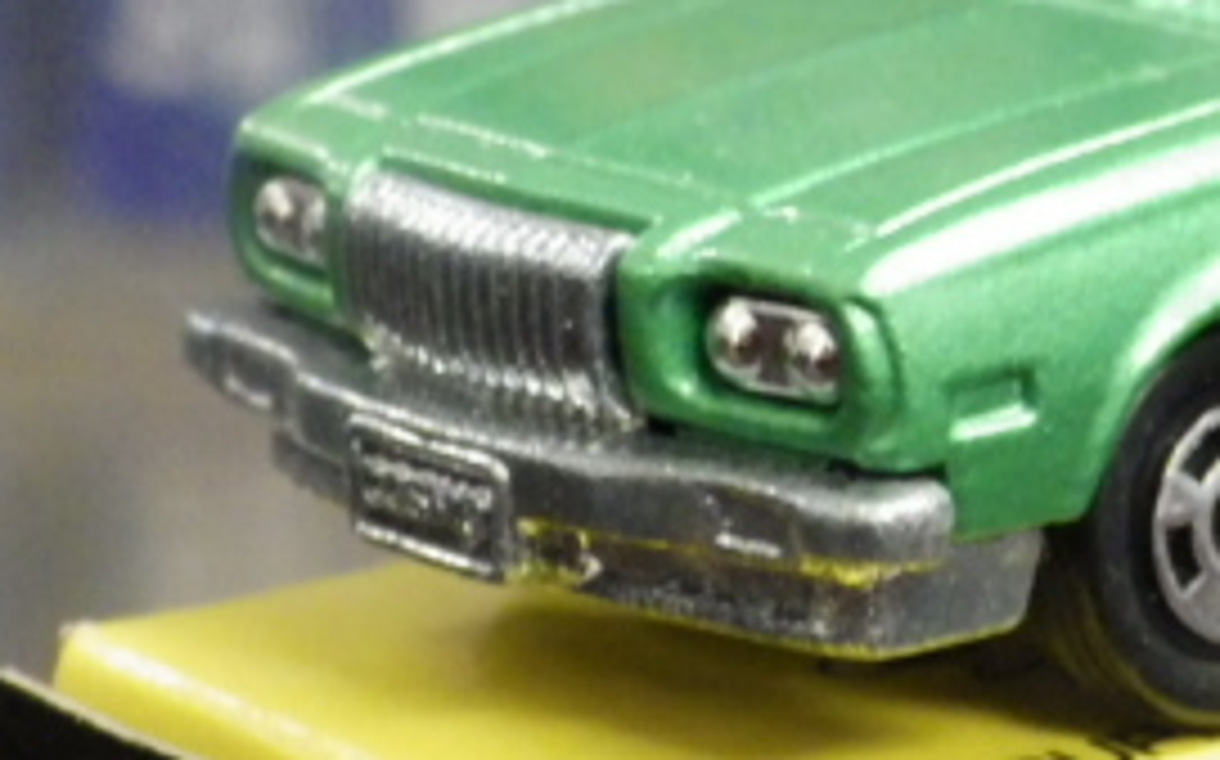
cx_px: 1337
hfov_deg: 9.5
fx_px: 7244
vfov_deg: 6.0
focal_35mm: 218
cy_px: 198
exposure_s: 1/30
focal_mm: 15.6
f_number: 4.4
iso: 1250
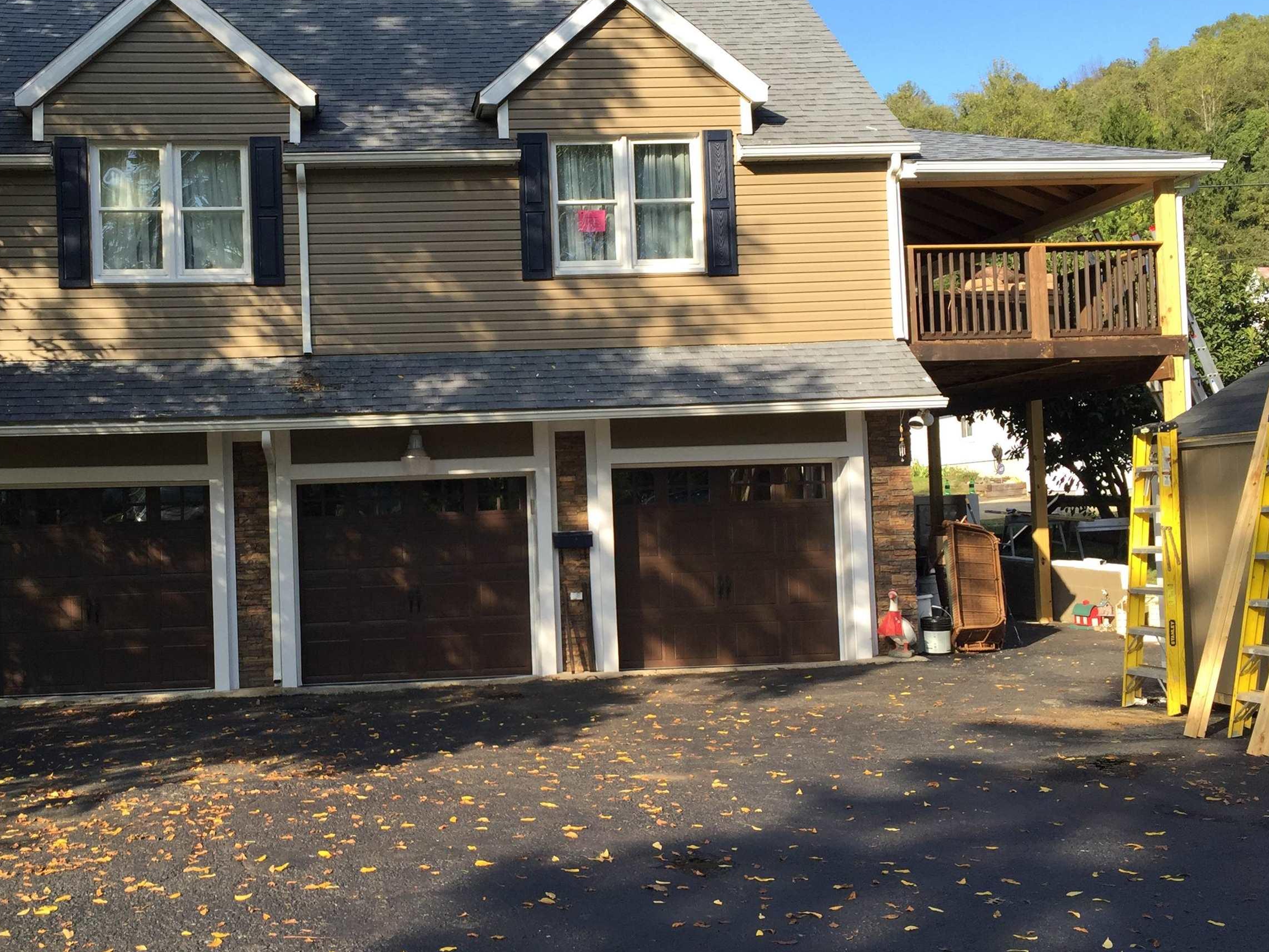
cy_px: 472
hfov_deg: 47.2
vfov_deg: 36.8
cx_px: 444
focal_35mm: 39
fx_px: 1430
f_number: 2.2
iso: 32
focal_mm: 4.15
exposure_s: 1/599
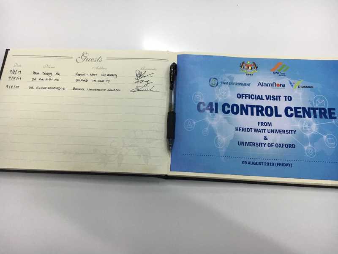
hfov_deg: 61.7
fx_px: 283
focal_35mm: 29
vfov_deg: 48.2
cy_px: 127
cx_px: 169
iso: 50
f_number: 2.2
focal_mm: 4.15
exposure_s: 1/33
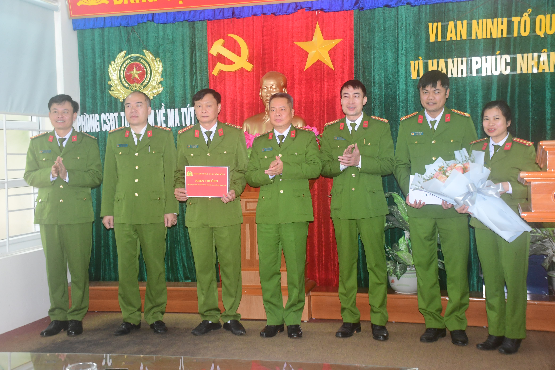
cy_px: 185
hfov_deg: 38.9
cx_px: 278
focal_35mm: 51
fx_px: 786
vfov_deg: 26.5
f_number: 4.2
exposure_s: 1/200
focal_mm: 34
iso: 1600
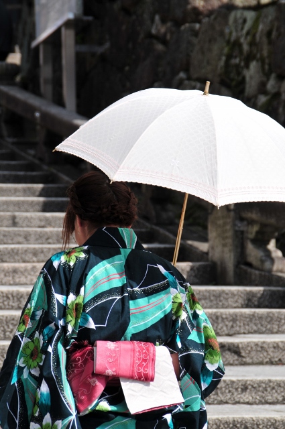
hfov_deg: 4.6
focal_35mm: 300
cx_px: 142
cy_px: 214
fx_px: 3572
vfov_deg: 6.9
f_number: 10
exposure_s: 1/400
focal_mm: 200
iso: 200
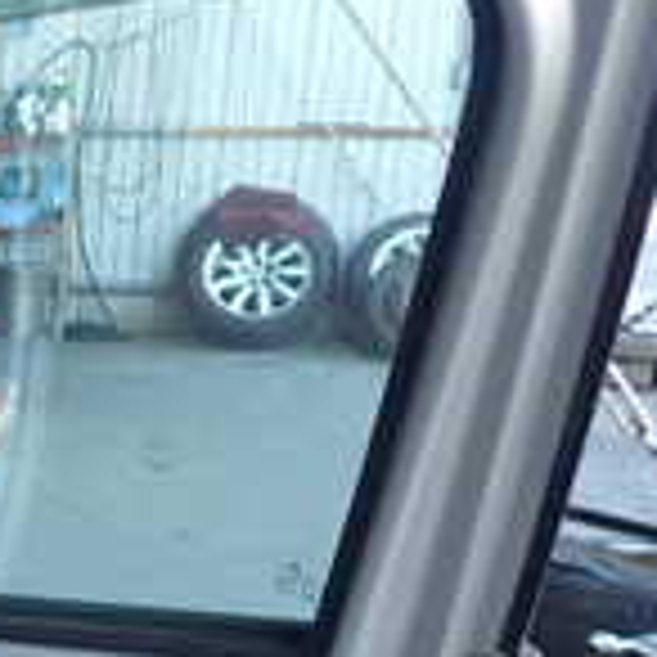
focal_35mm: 91
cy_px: 670
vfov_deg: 18.5
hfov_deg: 16.6
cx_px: -441
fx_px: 1954
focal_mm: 4.5
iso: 100
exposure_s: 1/60
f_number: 2
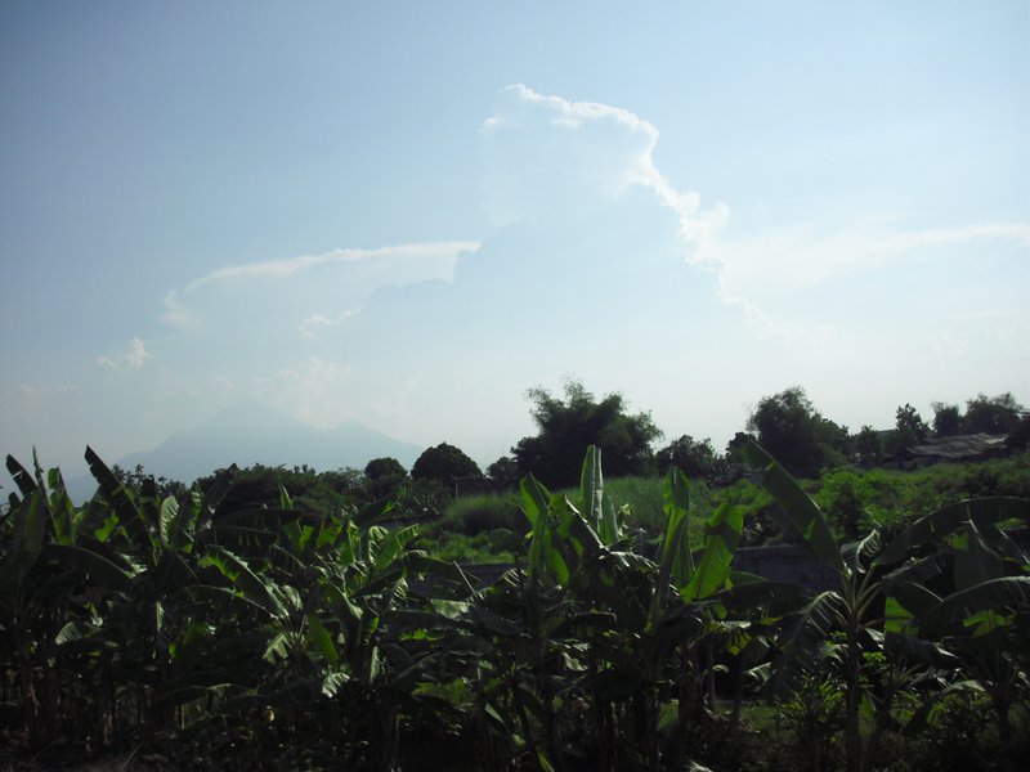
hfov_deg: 49.0
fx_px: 1131
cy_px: 386
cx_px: 515
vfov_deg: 37.7
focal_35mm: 38
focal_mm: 6.2
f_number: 8
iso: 100
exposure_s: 1/640
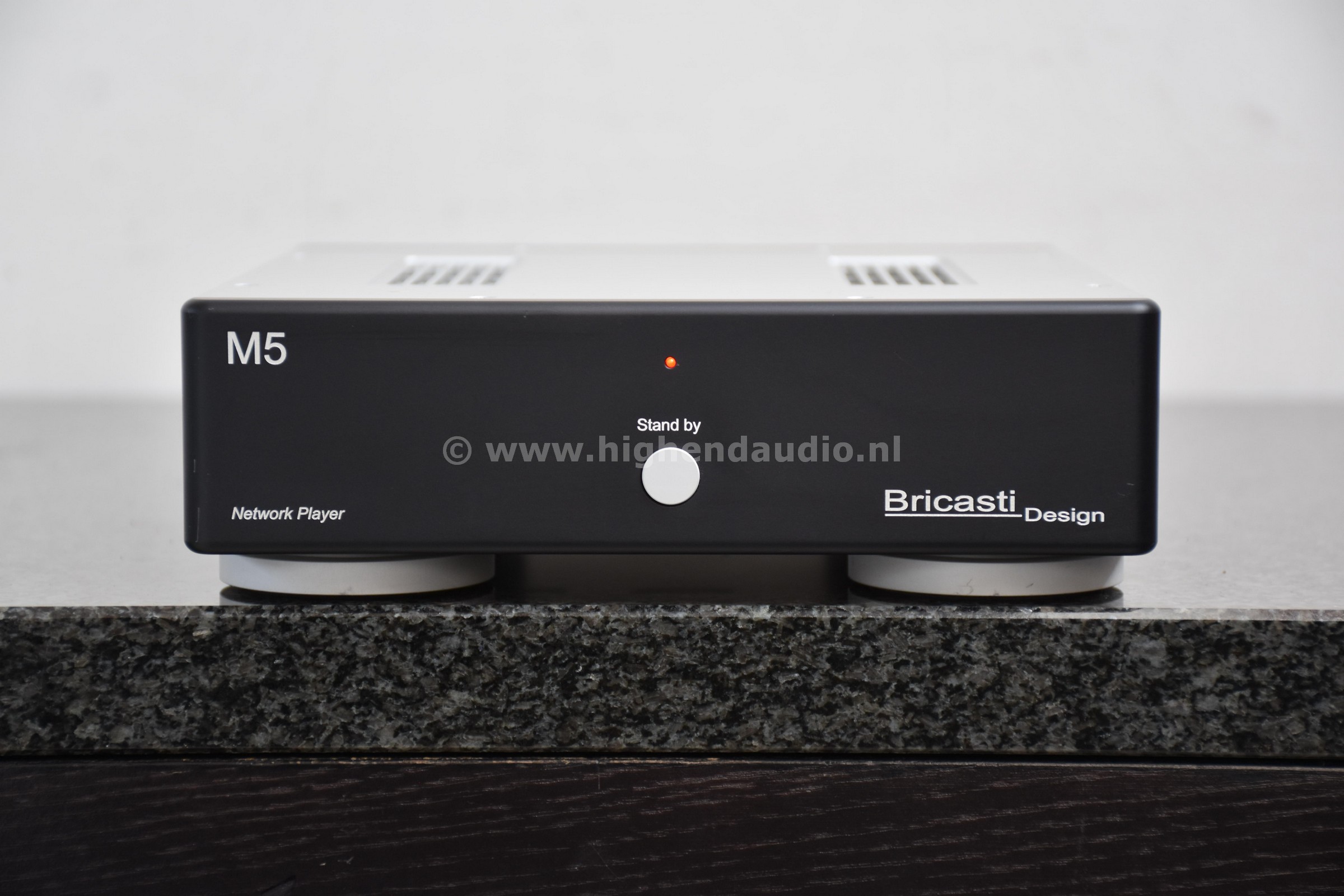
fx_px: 4200
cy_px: 448
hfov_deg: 18.2
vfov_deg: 12.2
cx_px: 672
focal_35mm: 112
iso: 400
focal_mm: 75
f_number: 5
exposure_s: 1/80
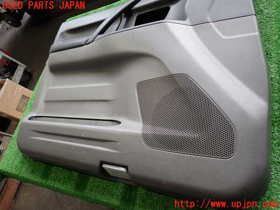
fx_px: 202
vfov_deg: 54.9
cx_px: 140
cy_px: 105
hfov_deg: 69.4
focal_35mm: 25
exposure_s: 1/60
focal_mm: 4.5
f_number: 2
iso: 160
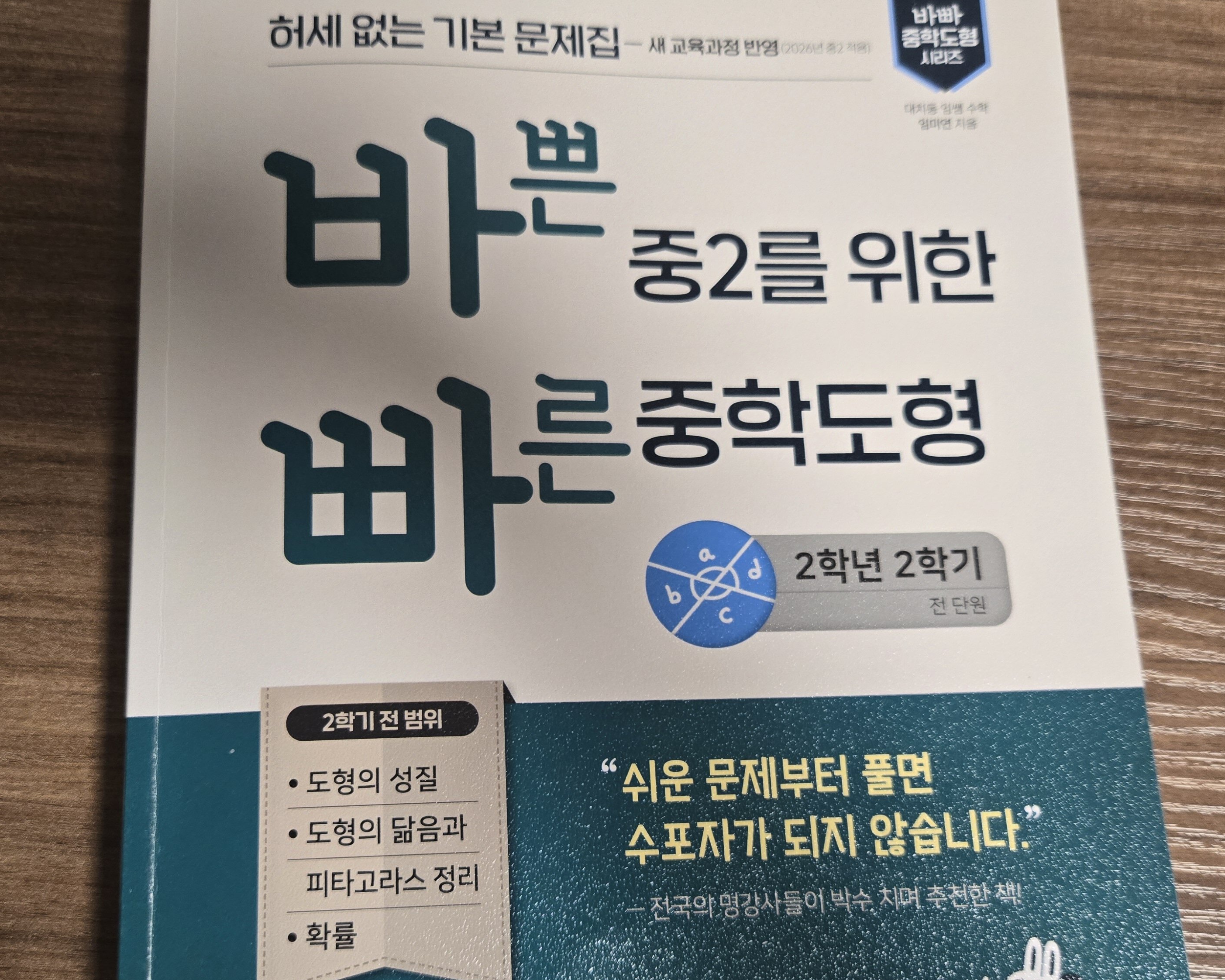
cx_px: 551
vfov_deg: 45.5
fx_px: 1160
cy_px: 605
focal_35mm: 32
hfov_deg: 55.6
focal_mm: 5.4
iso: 400
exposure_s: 1/120
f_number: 1.8
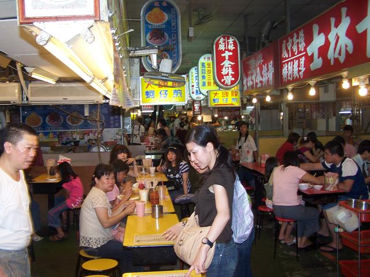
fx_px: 406
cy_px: 138
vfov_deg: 37.7
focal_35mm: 38
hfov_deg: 49.0
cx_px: 185
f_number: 2.8
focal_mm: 6.3
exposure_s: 1/60
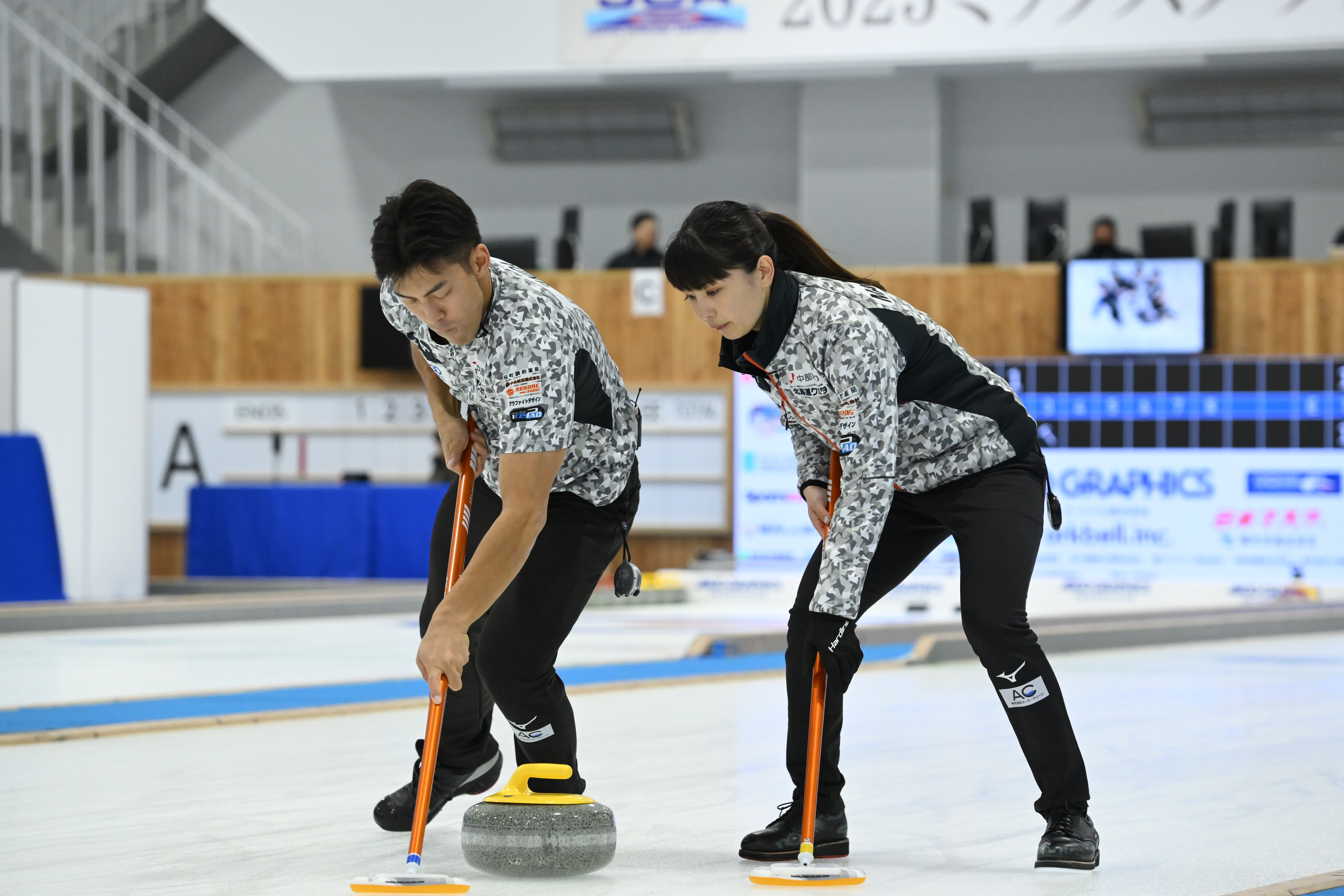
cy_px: 448
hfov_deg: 14.2
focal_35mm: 145
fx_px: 5413
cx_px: 672
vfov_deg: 9.5
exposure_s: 1/1000
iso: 5000
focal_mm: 145
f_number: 4.5
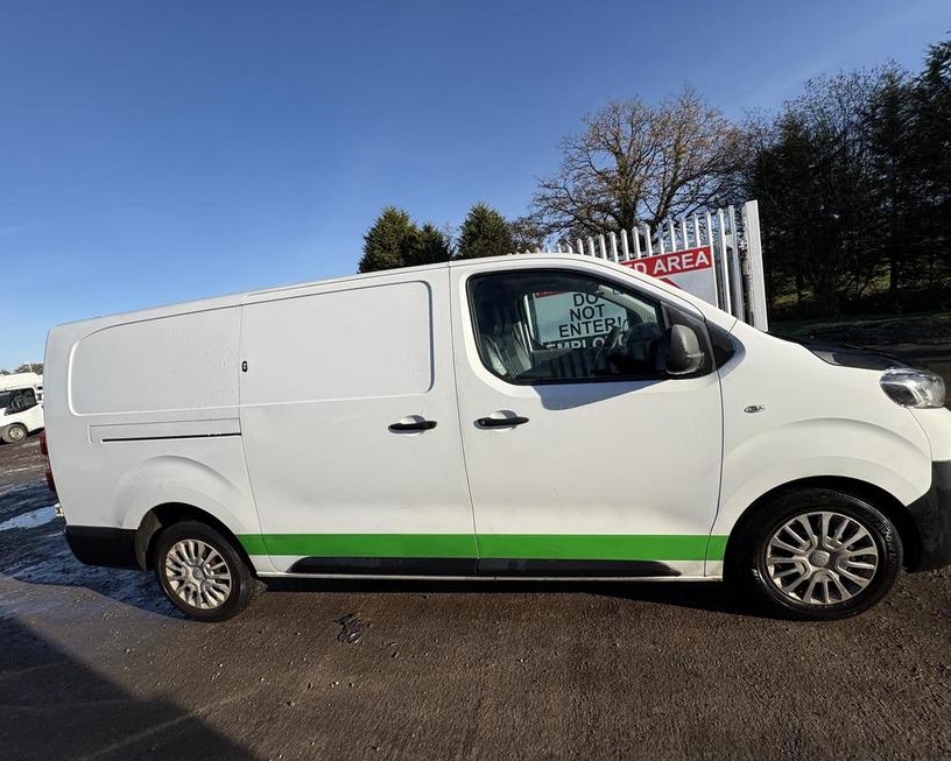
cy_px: 385
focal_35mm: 15
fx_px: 422
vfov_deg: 84.0
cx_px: 521
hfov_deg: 96.5
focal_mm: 2.22
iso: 40
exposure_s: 1/2674
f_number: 2.2
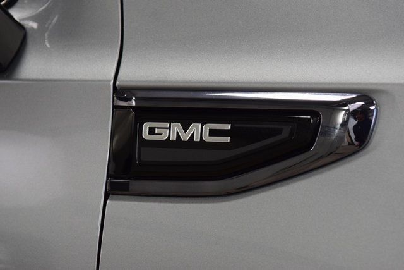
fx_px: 1179
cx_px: 202
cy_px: 135
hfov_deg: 19.5
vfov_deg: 13.0
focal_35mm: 105
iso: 1600
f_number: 5
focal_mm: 70
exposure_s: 1/125
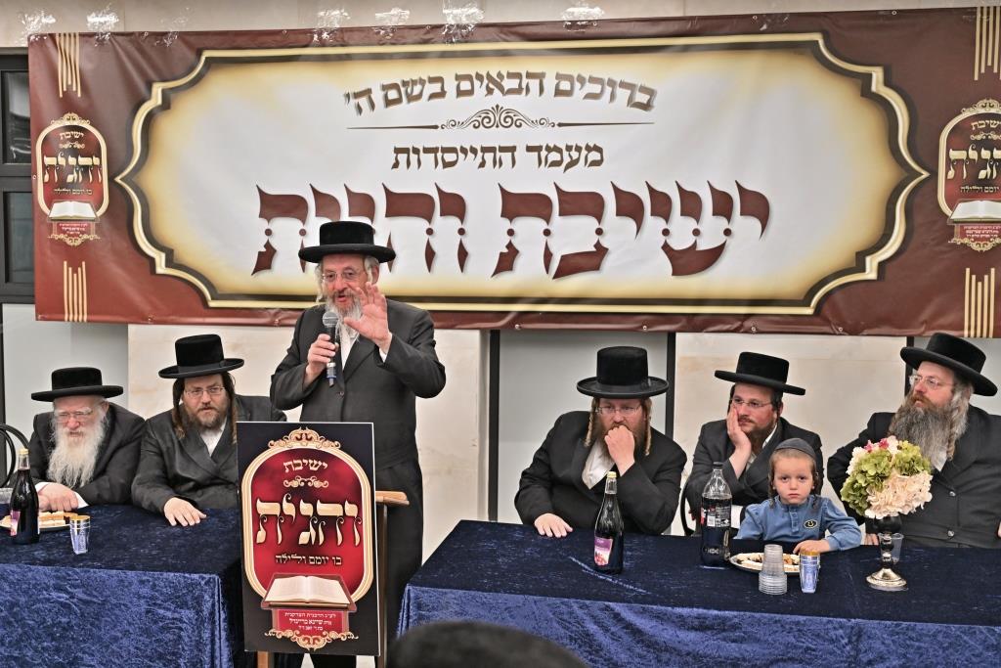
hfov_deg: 49.5
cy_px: 334
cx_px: 500
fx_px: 1084
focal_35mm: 39
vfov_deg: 34.2
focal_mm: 39
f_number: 4
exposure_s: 1/160
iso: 1000
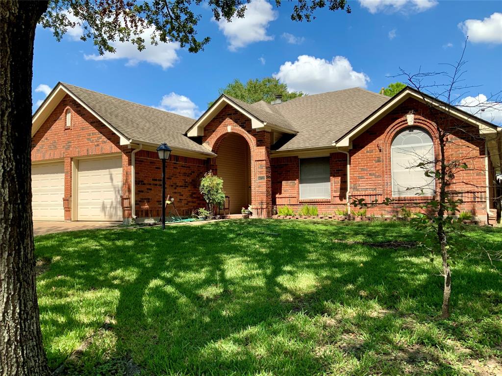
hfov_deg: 61.7
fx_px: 421
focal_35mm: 29
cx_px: 251
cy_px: 188
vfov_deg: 48.2
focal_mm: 3
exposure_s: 1/1342
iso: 16
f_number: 1.8
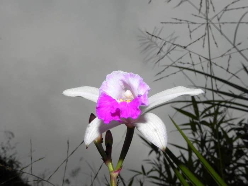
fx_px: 294
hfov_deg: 45.8
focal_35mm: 41
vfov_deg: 35.1
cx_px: 124
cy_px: 93
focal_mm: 7.3
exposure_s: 1/234
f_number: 8
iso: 160
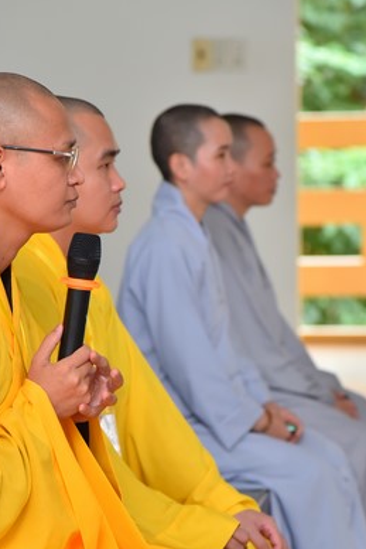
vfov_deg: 10.2
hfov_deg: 6.8
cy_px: 342
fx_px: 3062
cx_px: 131
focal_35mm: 201
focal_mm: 120
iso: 1000
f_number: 4.5
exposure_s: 1/125
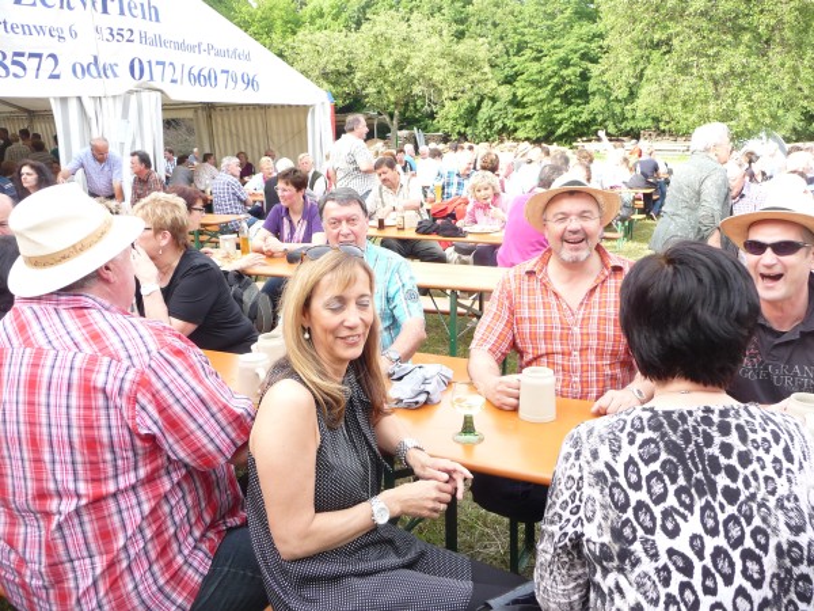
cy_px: 306
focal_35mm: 28
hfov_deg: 63.4
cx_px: 407
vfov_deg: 49.7
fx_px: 658
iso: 100
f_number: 3.3
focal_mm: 4.7
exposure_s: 1/100
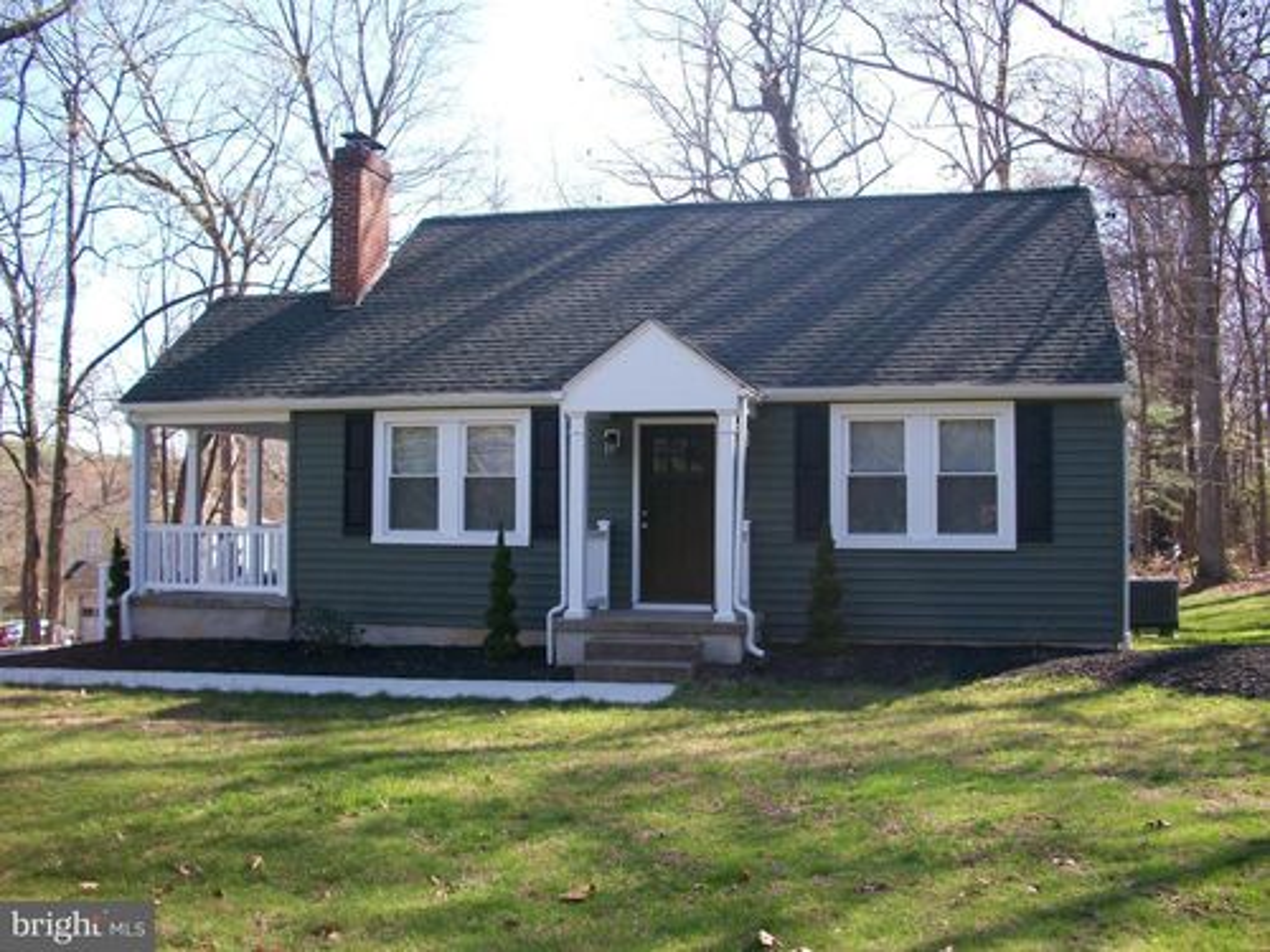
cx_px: 635
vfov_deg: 40.7
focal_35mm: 35
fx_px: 1284
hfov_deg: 52.6
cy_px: 476
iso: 80
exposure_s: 1/250
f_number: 3.1
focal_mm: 6.3
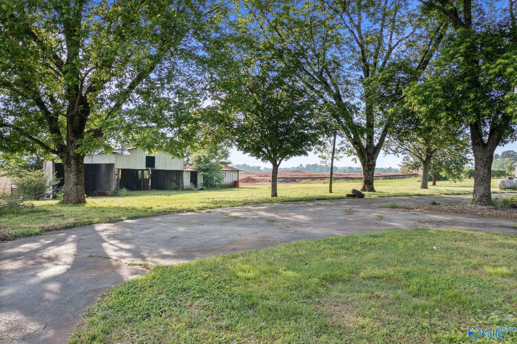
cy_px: 172
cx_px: 258
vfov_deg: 46.4
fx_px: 402
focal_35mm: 28
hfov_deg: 65.5
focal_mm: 10.26
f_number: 2.8
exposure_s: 1/400
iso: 100
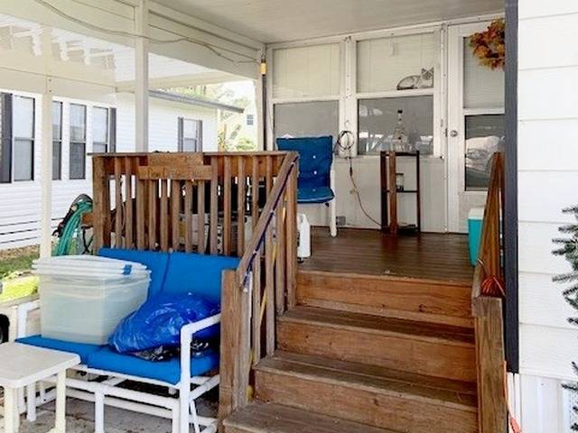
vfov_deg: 53.1
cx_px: 289
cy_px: 216
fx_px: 434
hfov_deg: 67.3
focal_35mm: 26
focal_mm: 4.25
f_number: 1.8
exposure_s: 1/122
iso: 50
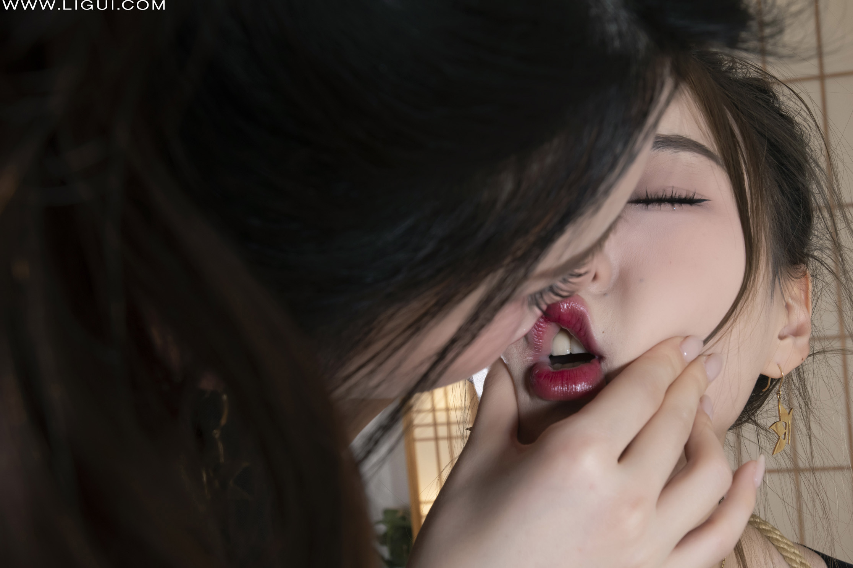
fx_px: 1113
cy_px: 324
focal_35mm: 47
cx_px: 527
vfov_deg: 28.6
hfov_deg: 41.6
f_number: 13
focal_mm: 35
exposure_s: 1/125
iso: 400
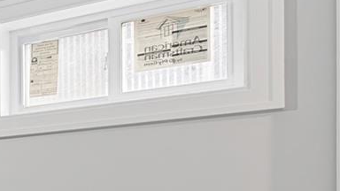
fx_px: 604
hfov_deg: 16.2
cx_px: -437
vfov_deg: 17.2
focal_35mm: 67
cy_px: 230
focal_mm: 12
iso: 100
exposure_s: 5
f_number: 8
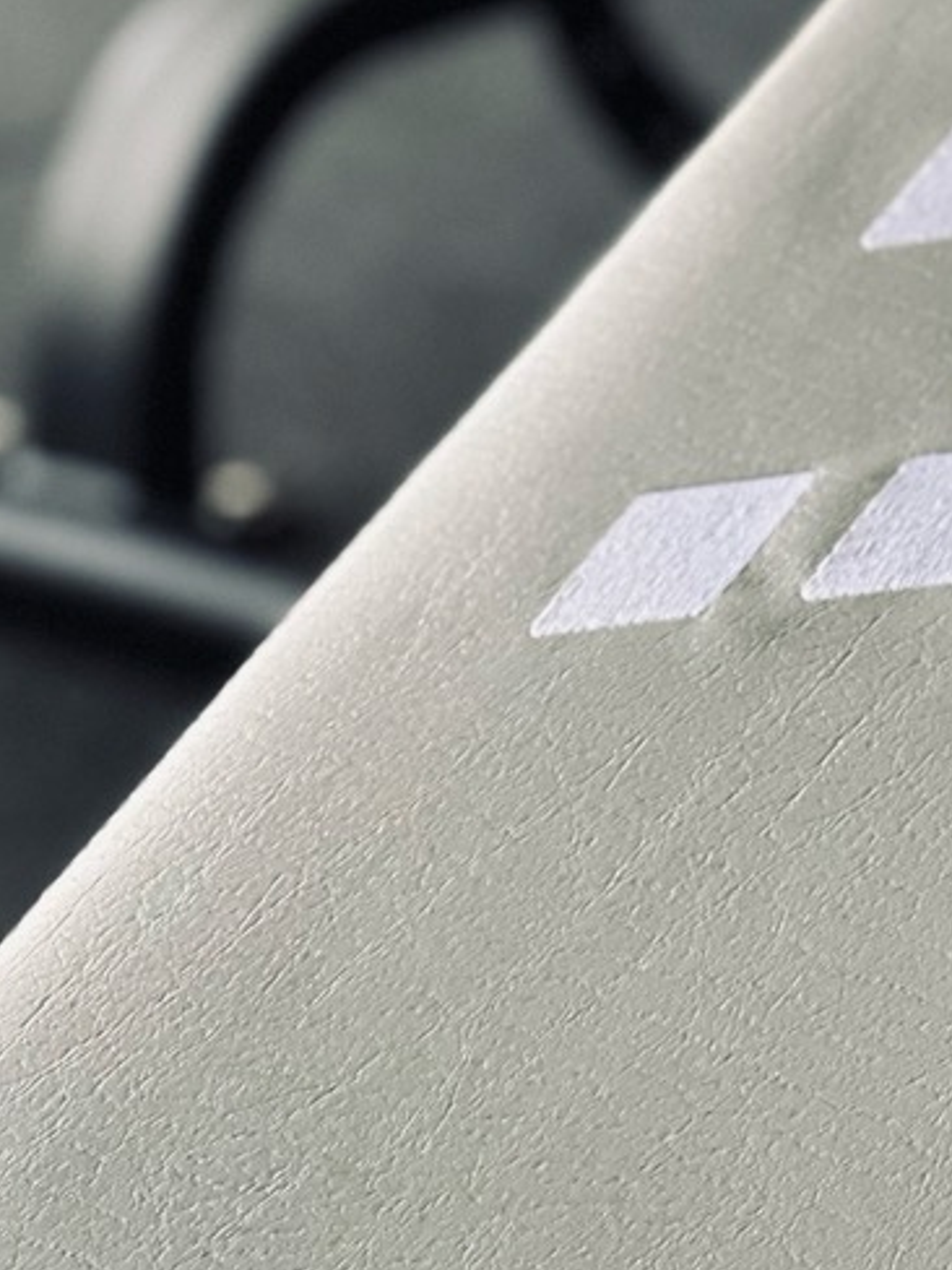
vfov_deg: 9.7
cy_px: -216
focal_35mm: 202
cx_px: 1103
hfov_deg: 7.3
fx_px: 7407
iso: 400
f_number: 2.8
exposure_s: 1/24
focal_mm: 9
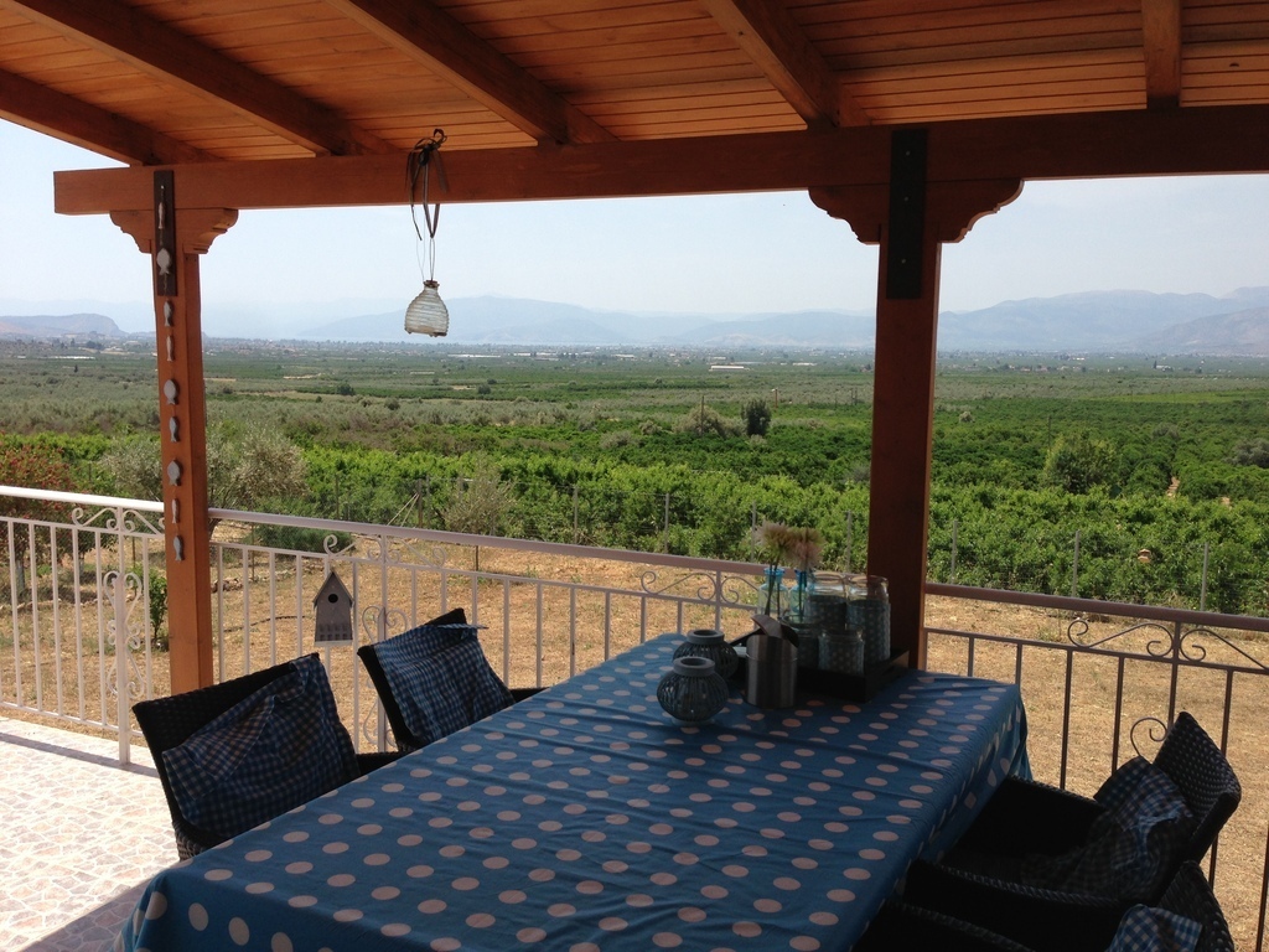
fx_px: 1210
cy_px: 476
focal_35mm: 33
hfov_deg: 55.4
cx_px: 634
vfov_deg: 42.9
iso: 50
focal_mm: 4.13
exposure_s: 1/1506
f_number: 2.4
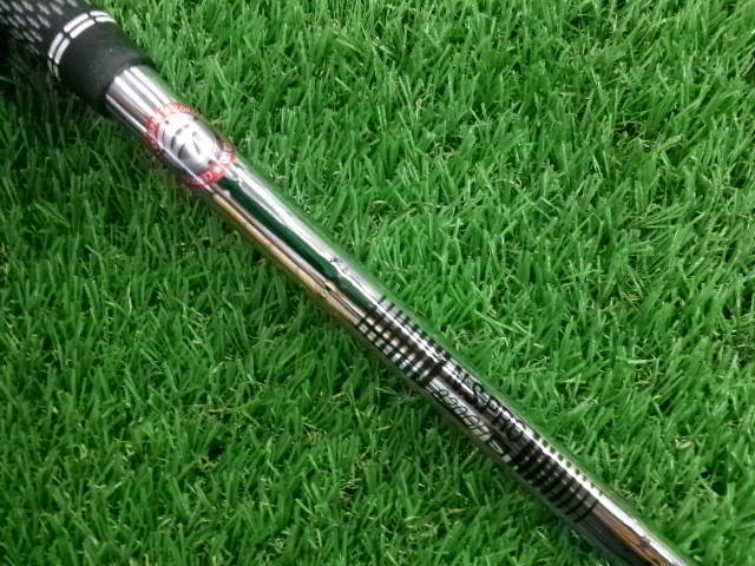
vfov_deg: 49.7
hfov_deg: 63.4
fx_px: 611
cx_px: 378
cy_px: 283
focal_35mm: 28
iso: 800
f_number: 3.9
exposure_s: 1/34
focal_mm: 5.1
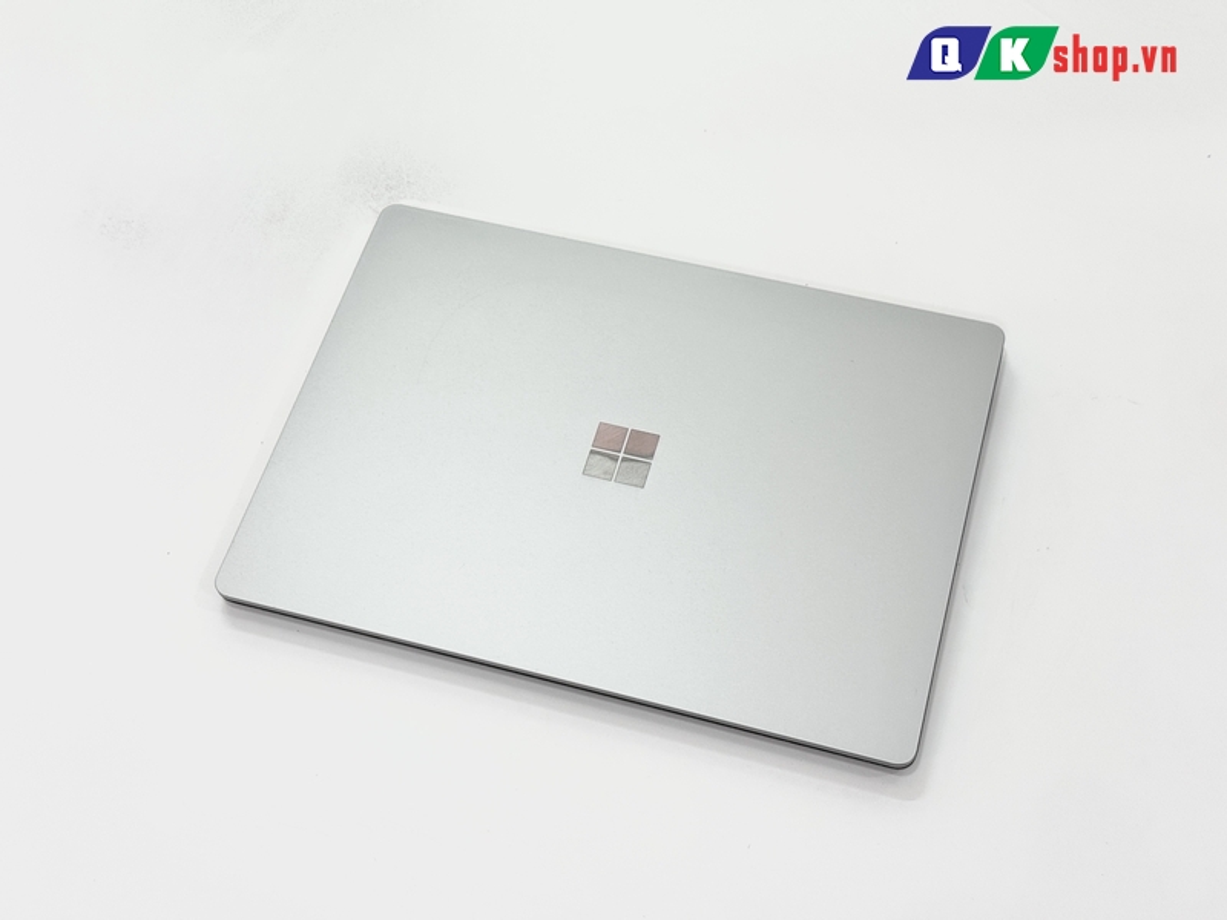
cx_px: 614
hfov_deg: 39.7
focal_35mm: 48
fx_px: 1701
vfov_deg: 30.3
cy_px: 460
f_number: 1.78
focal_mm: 6.76
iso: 64
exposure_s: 1/221
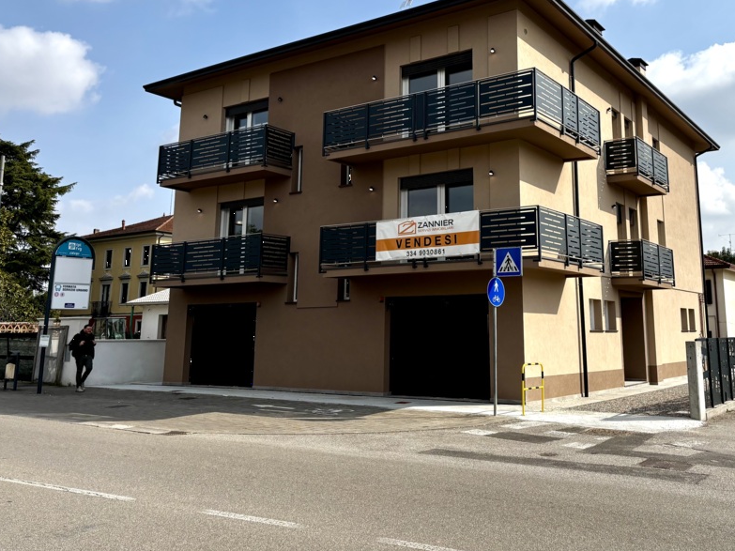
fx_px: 722
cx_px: 455
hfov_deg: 53.4
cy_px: 195
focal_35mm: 34
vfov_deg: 41.4
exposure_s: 1/6711
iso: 50
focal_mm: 5.96
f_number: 1.6
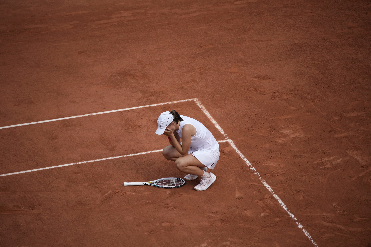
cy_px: 124
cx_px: 186
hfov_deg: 5.2
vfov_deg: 3.4
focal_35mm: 400
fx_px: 4122
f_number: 5.6
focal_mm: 400
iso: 1250
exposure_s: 1/3200
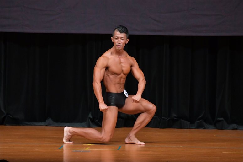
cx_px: 122
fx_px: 2328
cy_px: 81
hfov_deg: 6.0
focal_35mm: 345
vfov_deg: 4.0
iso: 4000
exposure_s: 1/400
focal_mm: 230
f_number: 5.6
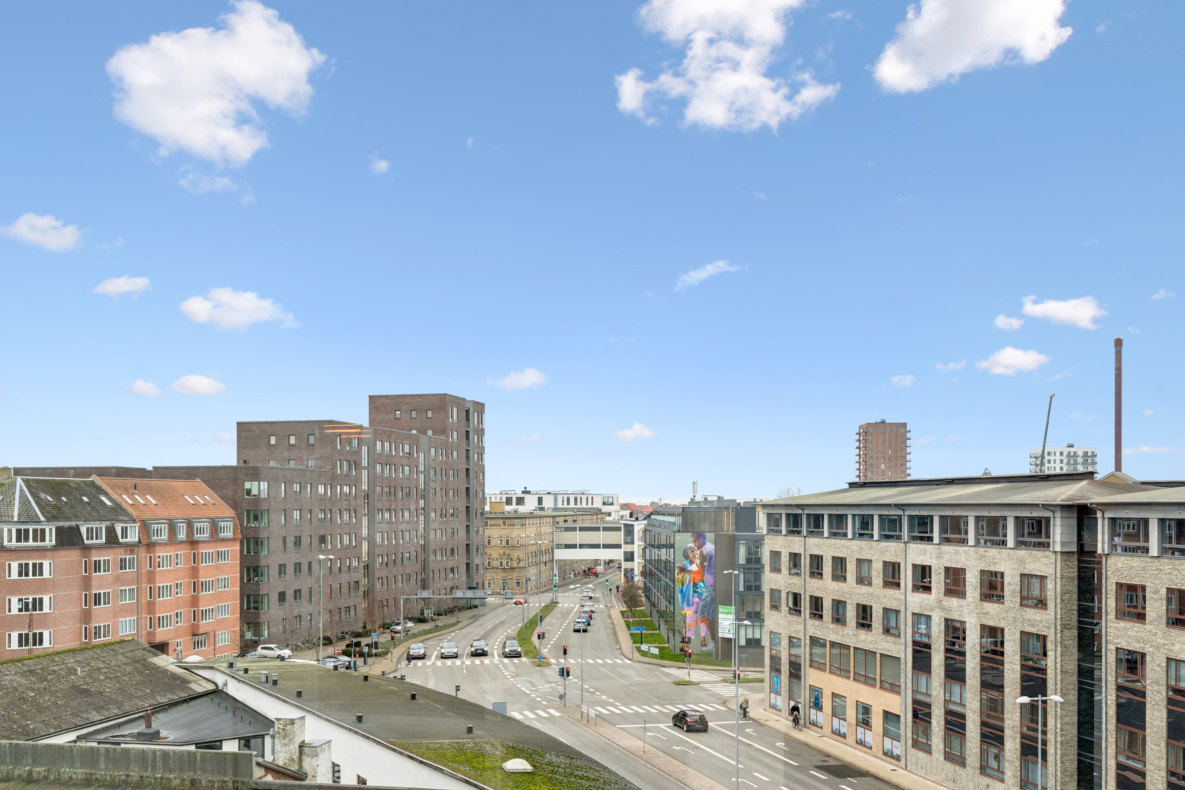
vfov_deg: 37.9
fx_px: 1152
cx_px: 592
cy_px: 395
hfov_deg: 54.4
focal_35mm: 35
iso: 800
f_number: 9
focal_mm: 35
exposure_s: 1/80
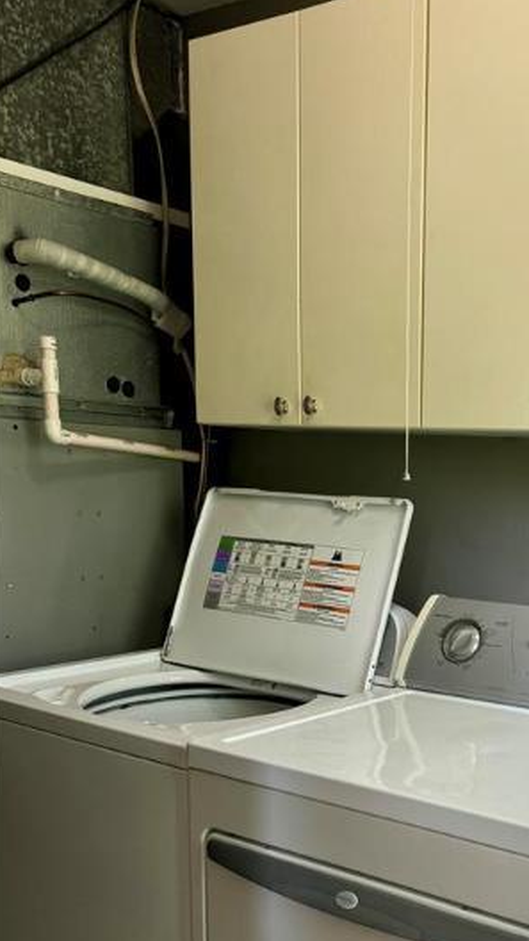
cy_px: 638
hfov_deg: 29.5
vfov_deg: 51.7
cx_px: 502
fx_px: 948
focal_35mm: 38
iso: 100
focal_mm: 6.76
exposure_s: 1/120
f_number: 1.78
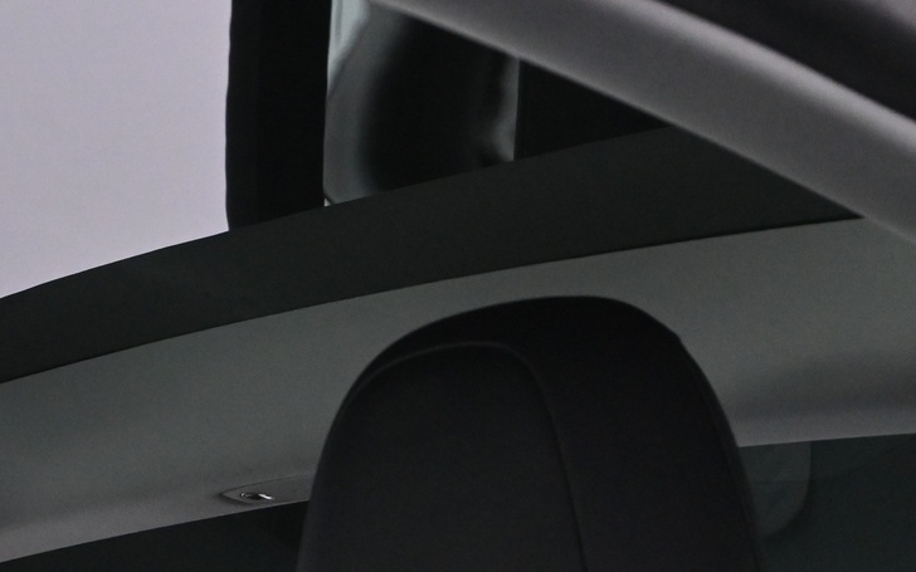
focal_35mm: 102
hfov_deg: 19.8
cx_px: 21
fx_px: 2546
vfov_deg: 12.8
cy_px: 236
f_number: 7.1
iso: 3200
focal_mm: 30
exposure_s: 1/40
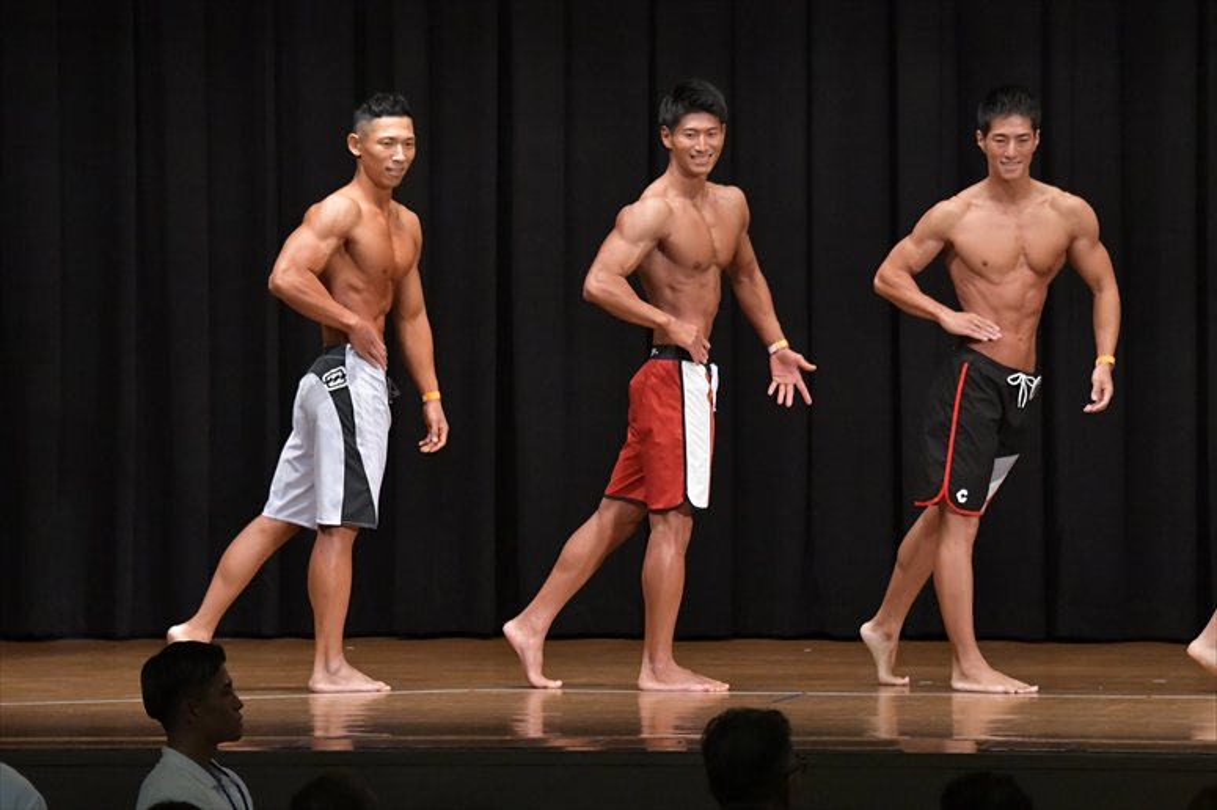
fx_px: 6825
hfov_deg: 10.2
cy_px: 405
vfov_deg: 6.8
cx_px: 608
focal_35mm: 202
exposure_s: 1/400
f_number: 5.6
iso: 6400
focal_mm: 135
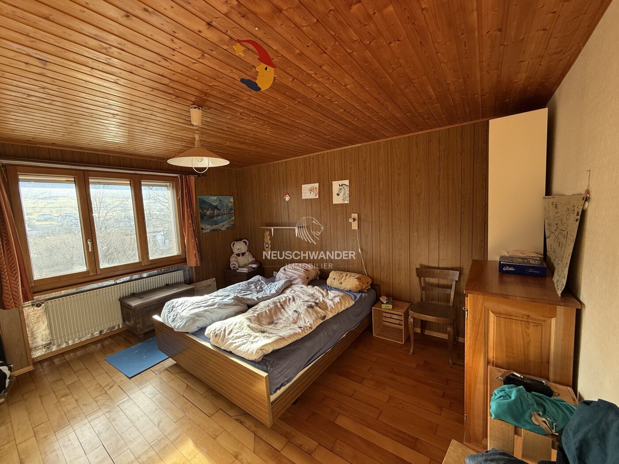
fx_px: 250
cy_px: 232
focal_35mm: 14
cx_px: 310
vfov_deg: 85.7
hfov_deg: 102.1
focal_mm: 2.22
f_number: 2.2
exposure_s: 1/99
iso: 64
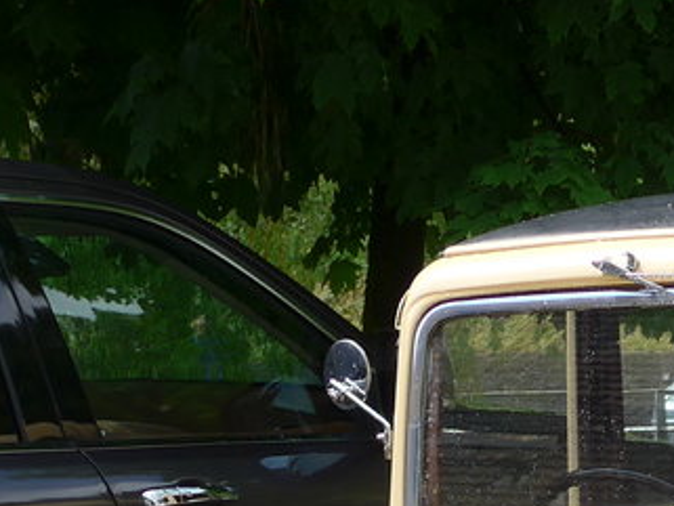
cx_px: 651
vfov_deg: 8.4
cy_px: 806
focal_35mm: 172
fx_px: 3350
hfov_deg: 11.4
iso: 80
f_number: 3
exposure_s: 1/800
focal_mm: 9.5
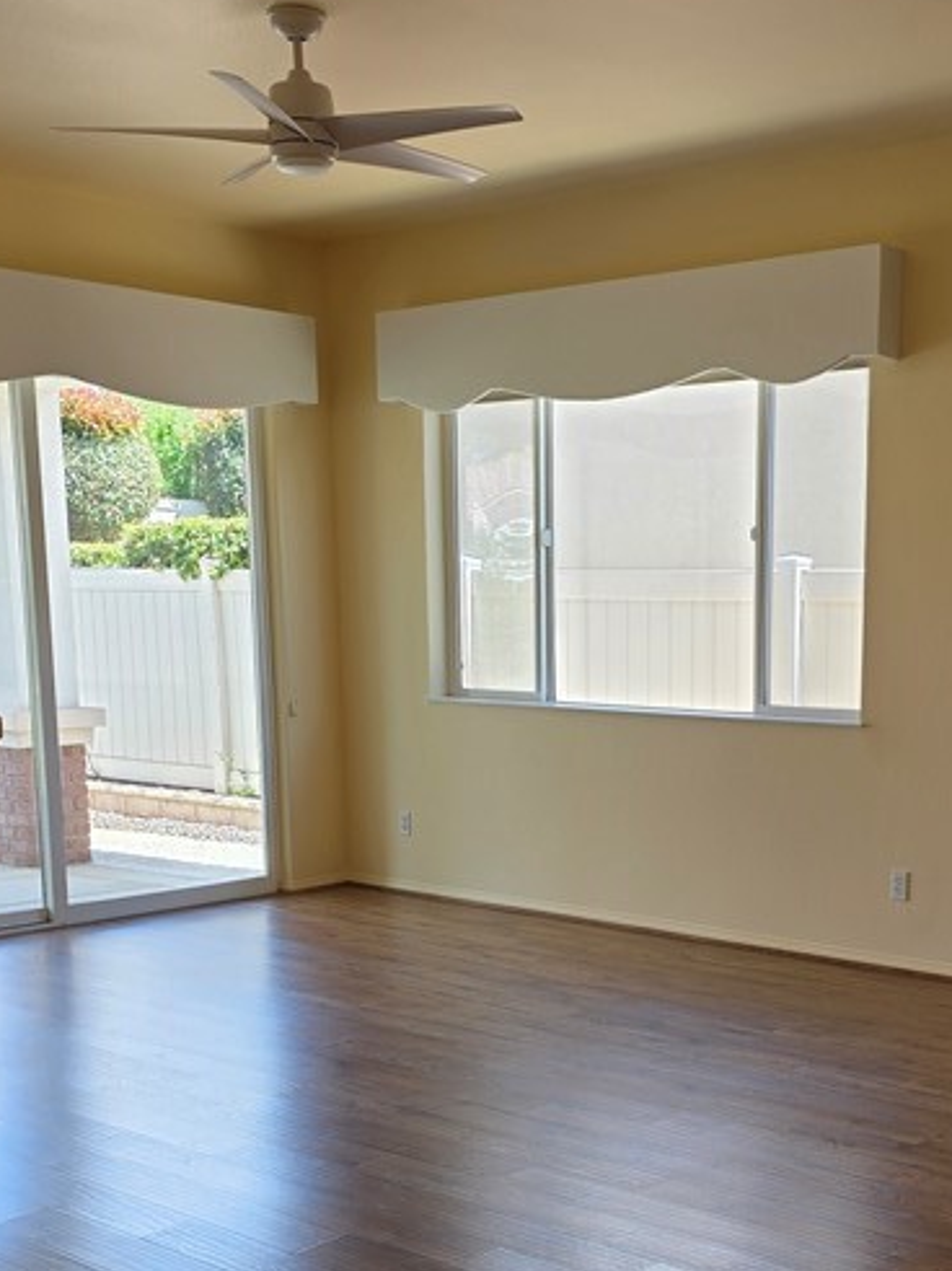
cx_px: 670
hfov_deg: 29.9
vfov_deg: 38.9
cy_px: 914
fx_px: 1761
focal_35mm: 48
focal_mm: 6.3
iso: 20
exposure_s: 1/120
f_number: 1.7
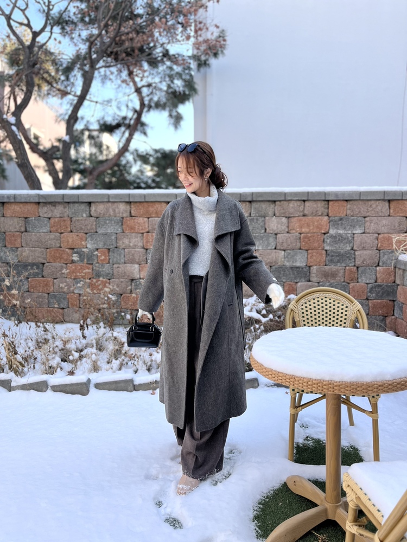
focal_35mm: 26
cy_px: 271
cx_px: 204
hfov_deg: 53.1
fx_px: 408
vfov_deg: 67.3
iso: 50
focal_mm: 5.1
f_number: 1.6
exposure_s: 1/563
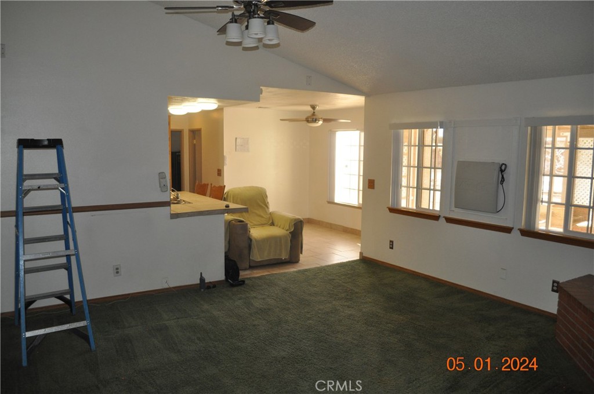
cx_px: 297
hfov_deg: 67.4
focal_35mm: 27
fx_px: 445
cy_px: 197
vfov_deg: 47.8
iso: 800
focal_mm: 18
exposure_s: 1/100
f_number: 3.5
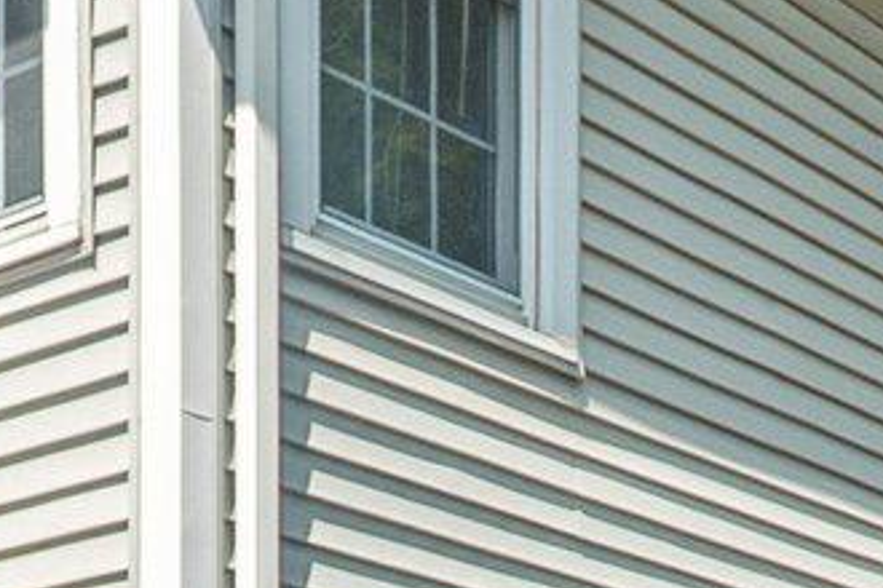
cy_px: 1250
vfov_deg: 12.6
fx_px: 2281
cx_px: 607
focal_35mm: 93
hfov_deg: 21.8
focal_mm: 10
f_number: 5.6
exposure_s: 1/1000
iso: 400
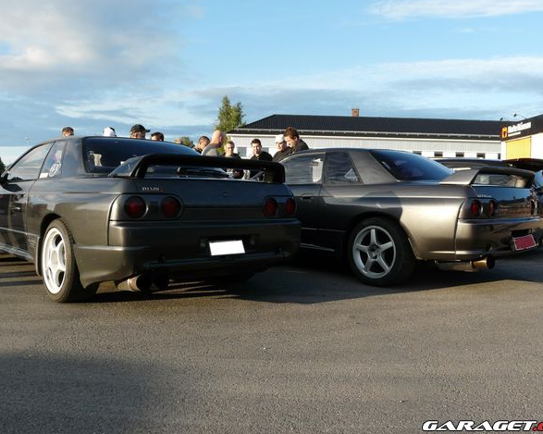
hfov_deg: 54.2
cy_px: 213
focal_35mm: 33
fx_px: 530
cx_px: 285
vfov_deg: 44.5
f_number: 4.5
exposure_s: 1/250
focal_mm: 5.1
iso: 100
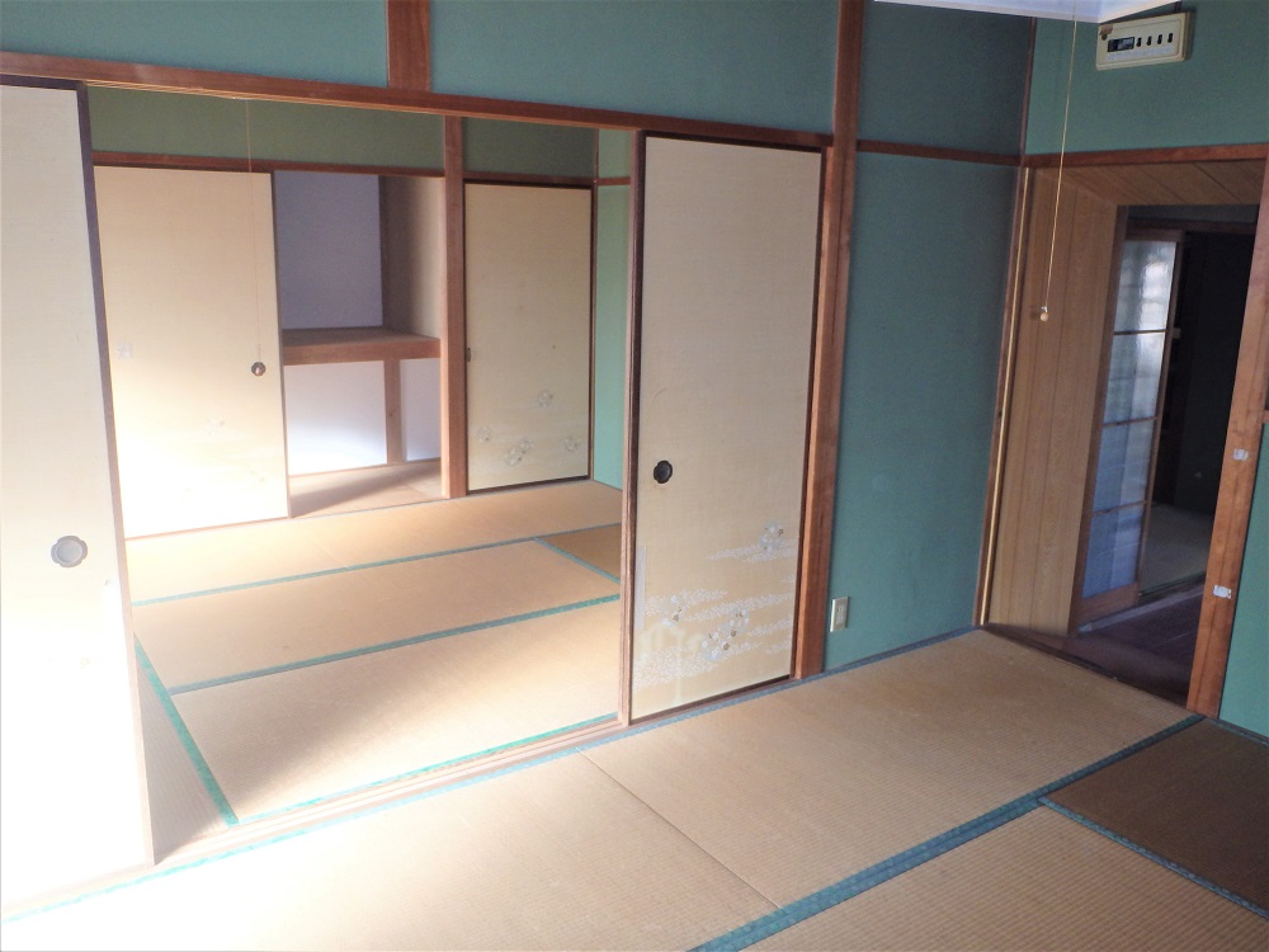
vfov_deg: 49.7
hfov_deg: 63.4
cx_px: 634
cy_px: 476
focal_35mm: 28
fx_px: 1026
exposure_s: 1/60
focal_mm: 5
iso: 160
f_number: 3.9
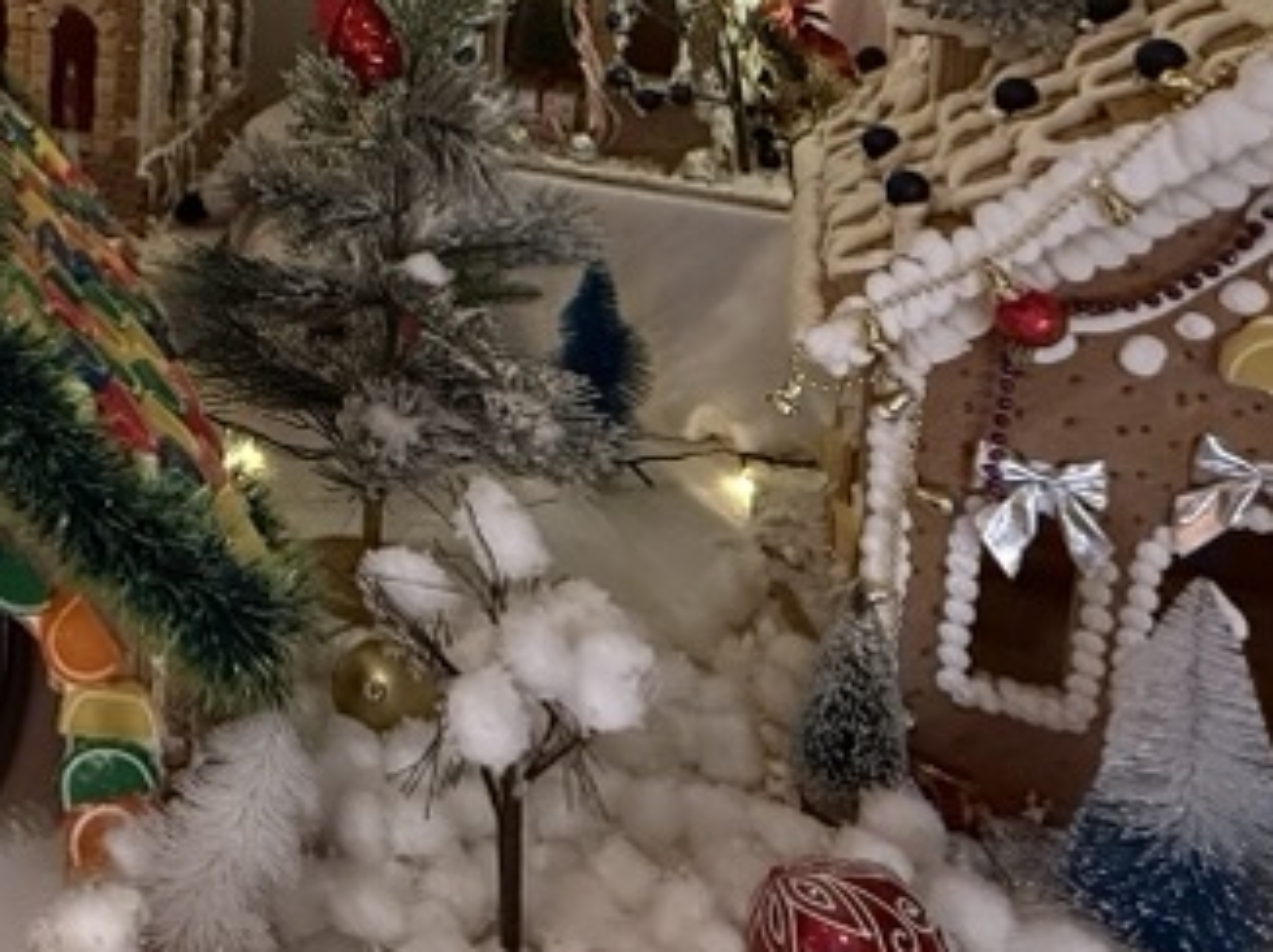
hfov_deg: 36.4
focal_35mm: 43
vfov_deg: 30.2
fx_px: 1580
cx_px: -160
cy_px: -82
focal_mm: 2.22
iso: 640
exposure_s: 1/60
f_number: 2.2
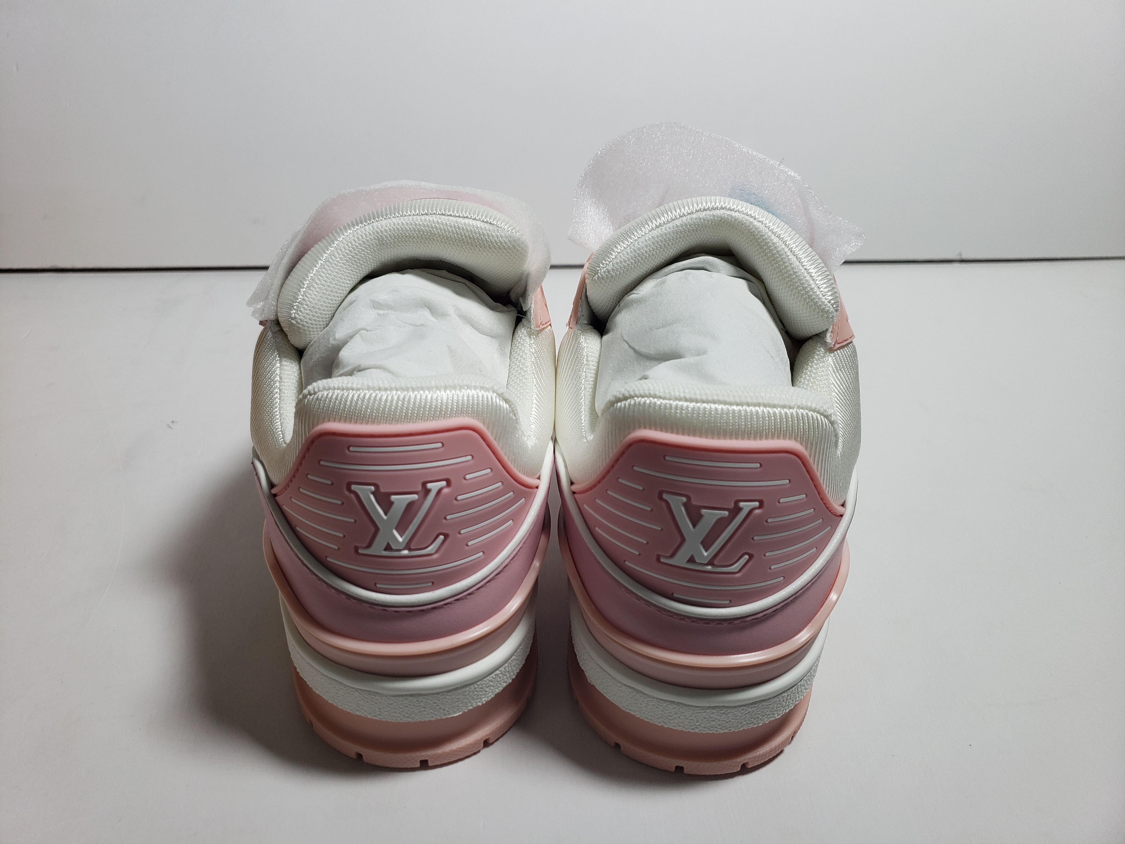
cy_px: 422
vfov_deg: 53.1
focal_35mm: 26
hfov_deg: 67.3
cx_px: 562
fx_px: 845
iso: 50
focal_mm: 4.3
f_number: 1.5
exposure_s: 1/543
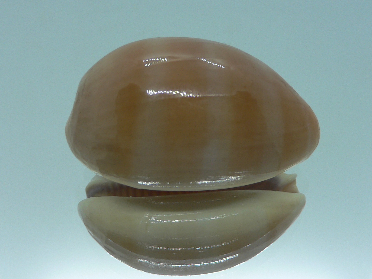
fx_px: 473
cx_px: 186
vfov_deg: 32.9
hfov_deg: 42.9
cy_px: 130
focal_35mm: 44
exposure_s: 1/60
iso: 80
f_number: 2.8
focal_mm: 4.6
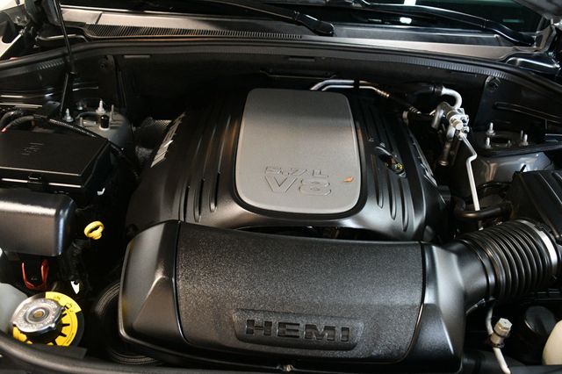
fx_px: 468
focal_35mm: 30
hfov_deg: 62.0
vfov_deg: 43.6
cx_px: 281
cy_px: 187
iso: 3200
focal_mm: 20
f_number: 3.5
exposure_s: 1/60
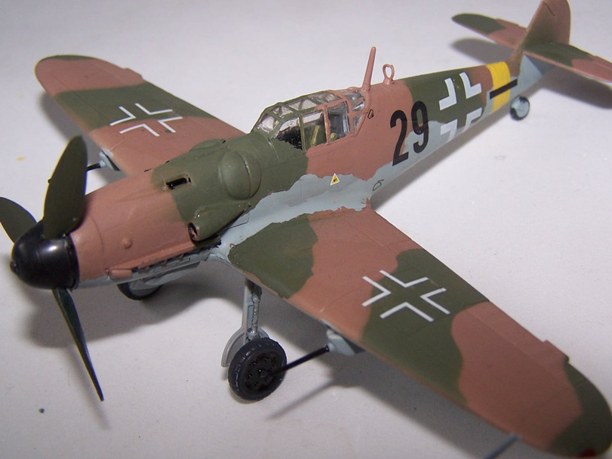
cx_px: 348
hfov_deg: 38.1
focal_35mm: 50
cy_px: 250
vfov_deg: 29.1
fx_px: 884
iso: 80
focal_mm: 6.3
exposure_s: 1/60
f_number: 2.8
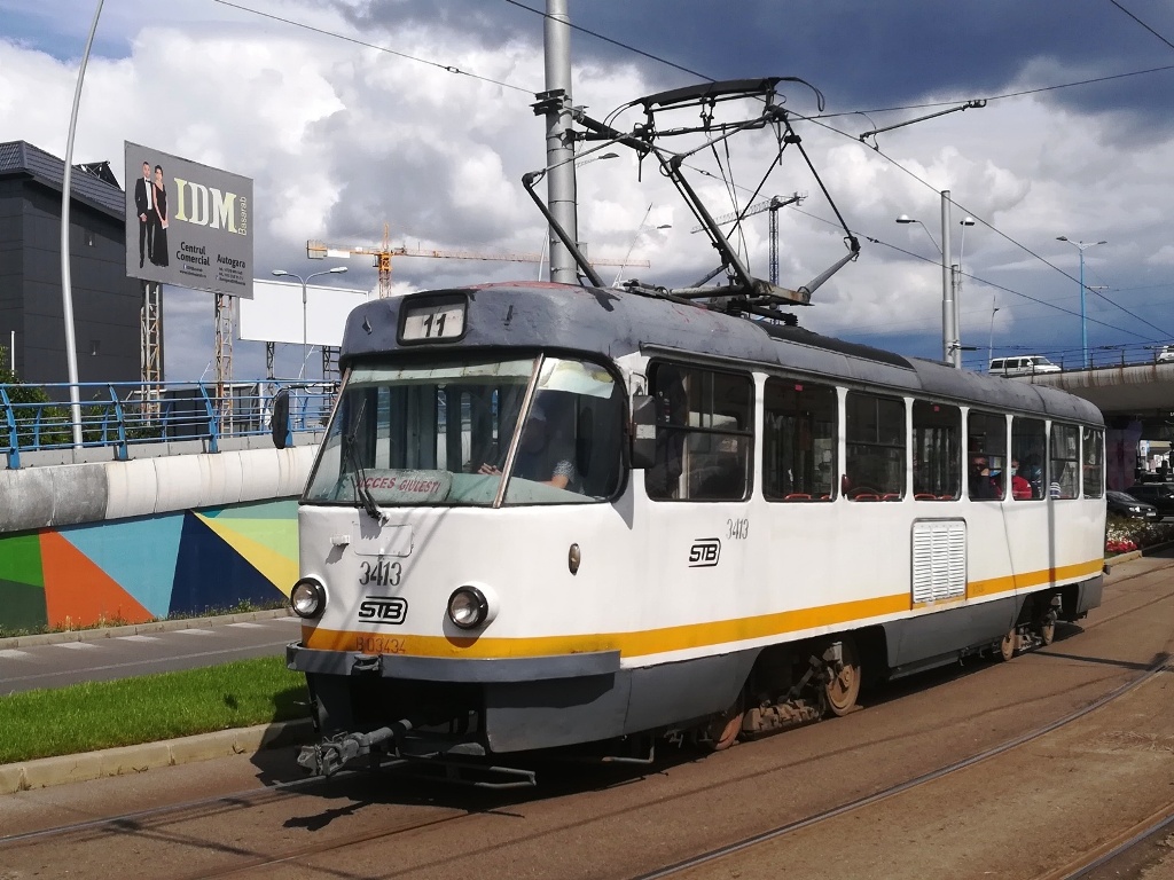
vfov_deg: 34.3
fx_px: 1424
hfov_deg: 44.8
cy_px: 440
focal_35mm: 42
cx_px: 587
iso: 50
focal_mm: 3.83
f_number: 2.2
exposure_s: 1/1748
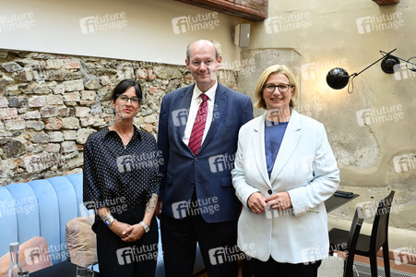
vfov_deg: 41.7
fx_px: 364
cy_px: 138
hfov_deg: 59.5
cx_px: 208
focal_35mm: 32
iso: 2000
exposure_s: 1/160
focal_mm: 31.5
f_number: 5.6
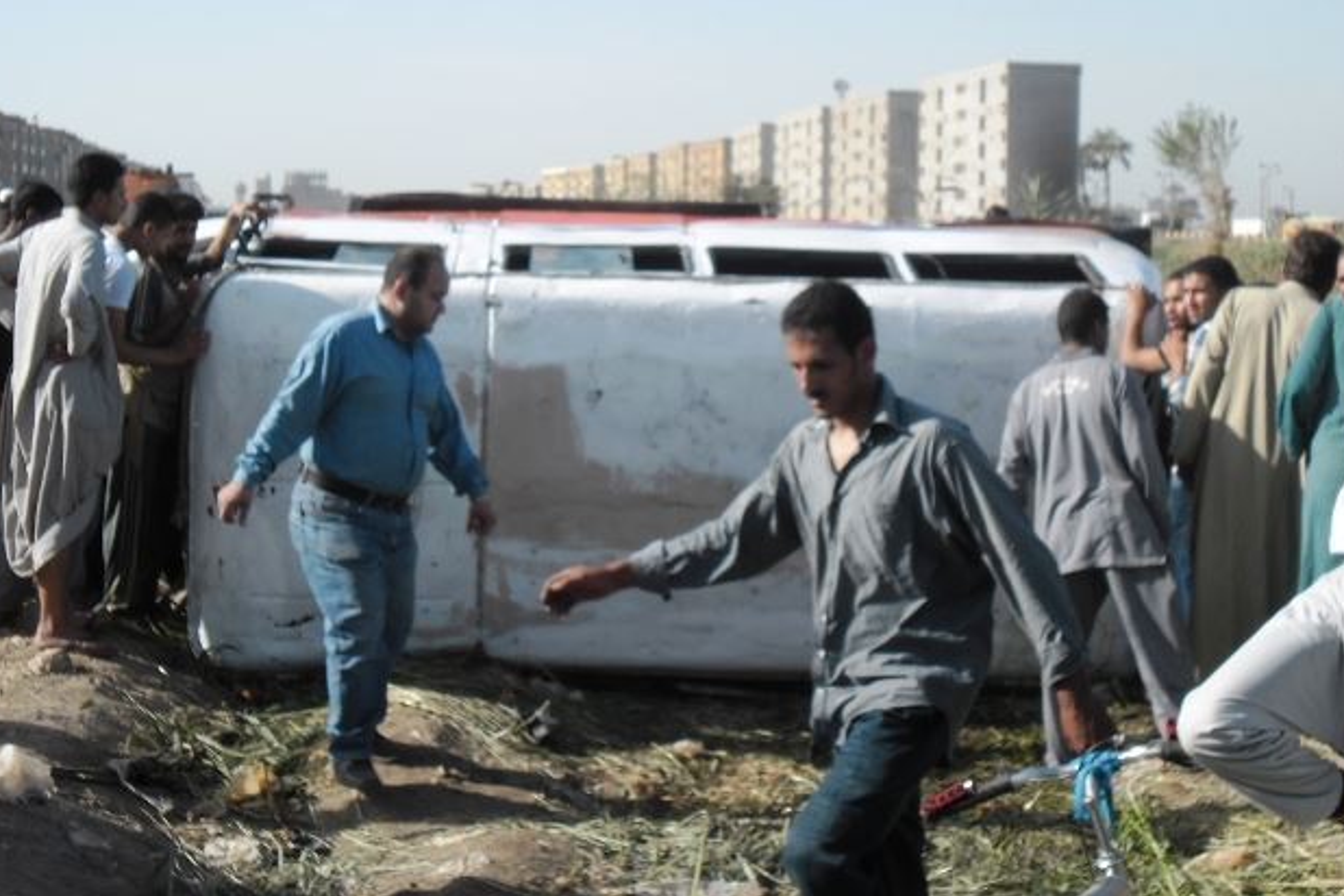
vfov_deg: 24.2
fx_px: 2091
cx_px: 674
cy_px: 376
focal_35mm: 56
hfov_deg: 35.6
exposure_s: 1/279
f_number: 5
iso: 80
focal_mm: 9.3
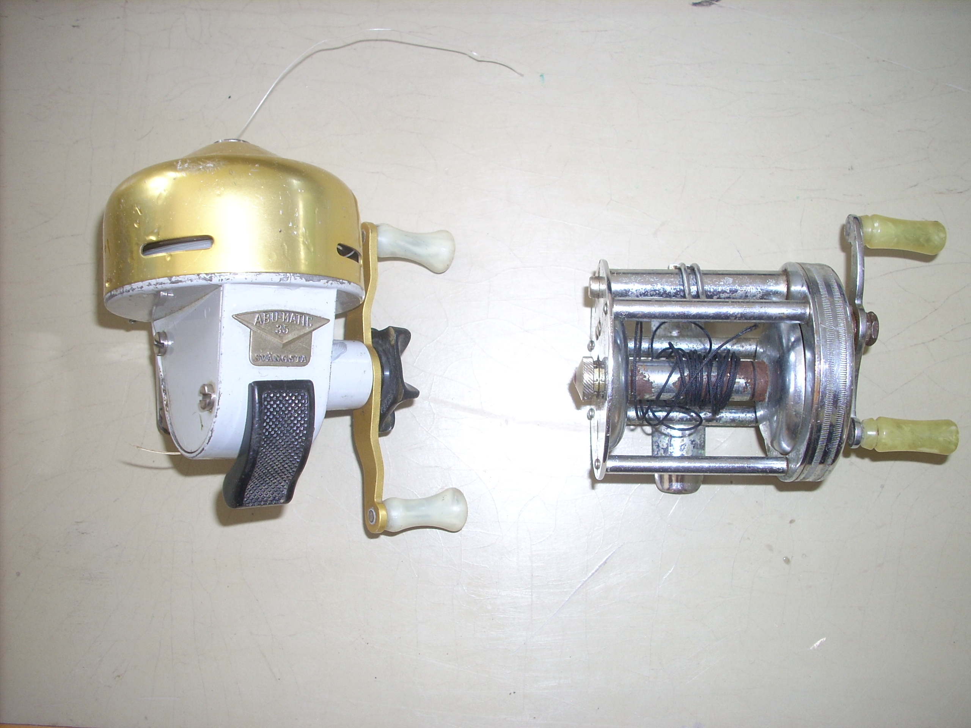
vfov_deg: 38.7
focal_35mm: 37
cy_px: 364
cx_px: 486
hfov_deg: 50.1
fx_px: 1038
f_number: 2.8
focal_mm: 6.2
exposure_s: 1/30
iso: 64
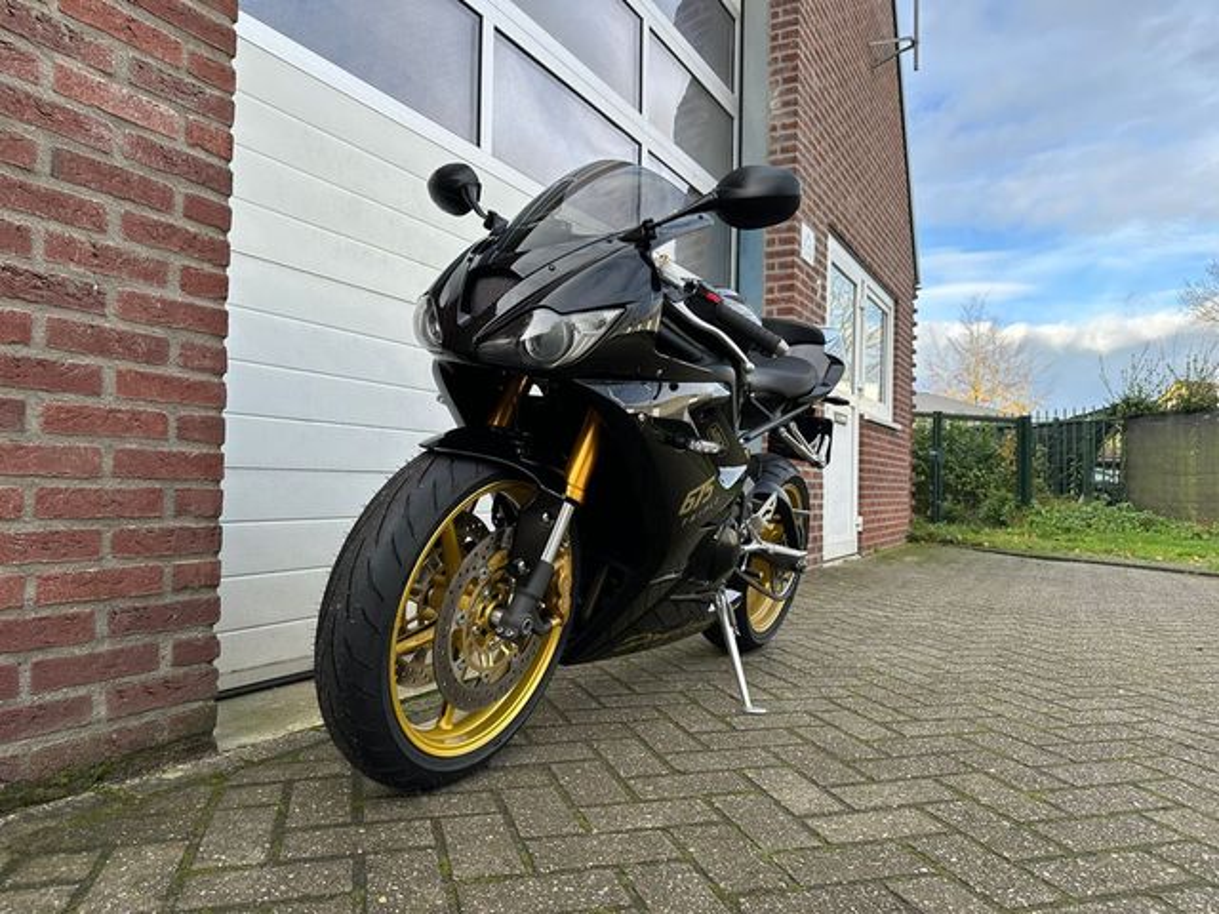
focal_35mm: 24
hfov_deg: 71.6
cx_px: 610
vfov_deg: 56.8
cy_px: 457
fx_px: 845
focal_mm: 6.86
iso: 80
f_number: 1.78
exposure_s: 1/879
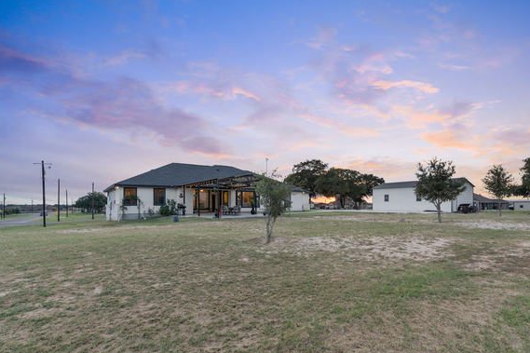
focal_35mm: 18
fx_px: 265
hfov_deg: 89.7
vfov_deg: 67.1
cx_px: 293
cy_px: 197
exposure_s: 1/125
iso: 250
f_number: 8
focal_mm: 16
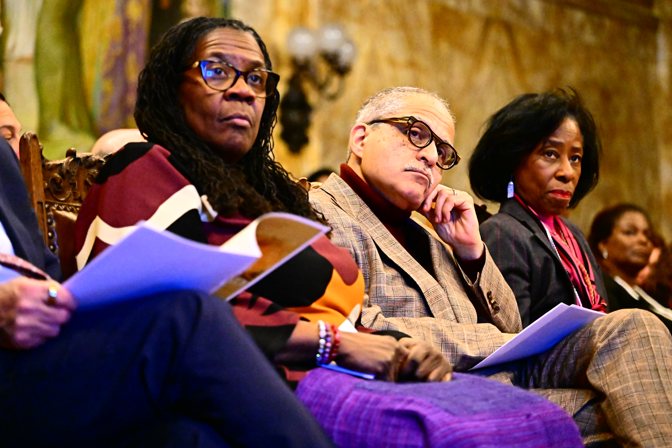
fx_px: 2240
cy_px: 224
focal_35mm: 120
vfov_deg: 11.4
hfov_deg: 17.1
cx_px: 336
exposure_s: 1/100
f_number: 4
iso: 25600
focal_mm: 120
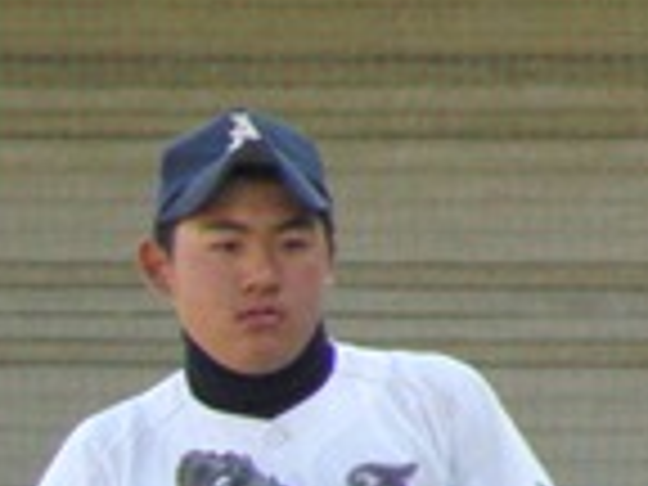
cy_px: 774
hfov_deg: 1.0
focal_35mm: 1911
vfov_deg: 0.8
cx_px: -544
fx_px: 35773
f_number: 4.3
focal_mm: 76.1
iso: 400
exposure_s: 1/500
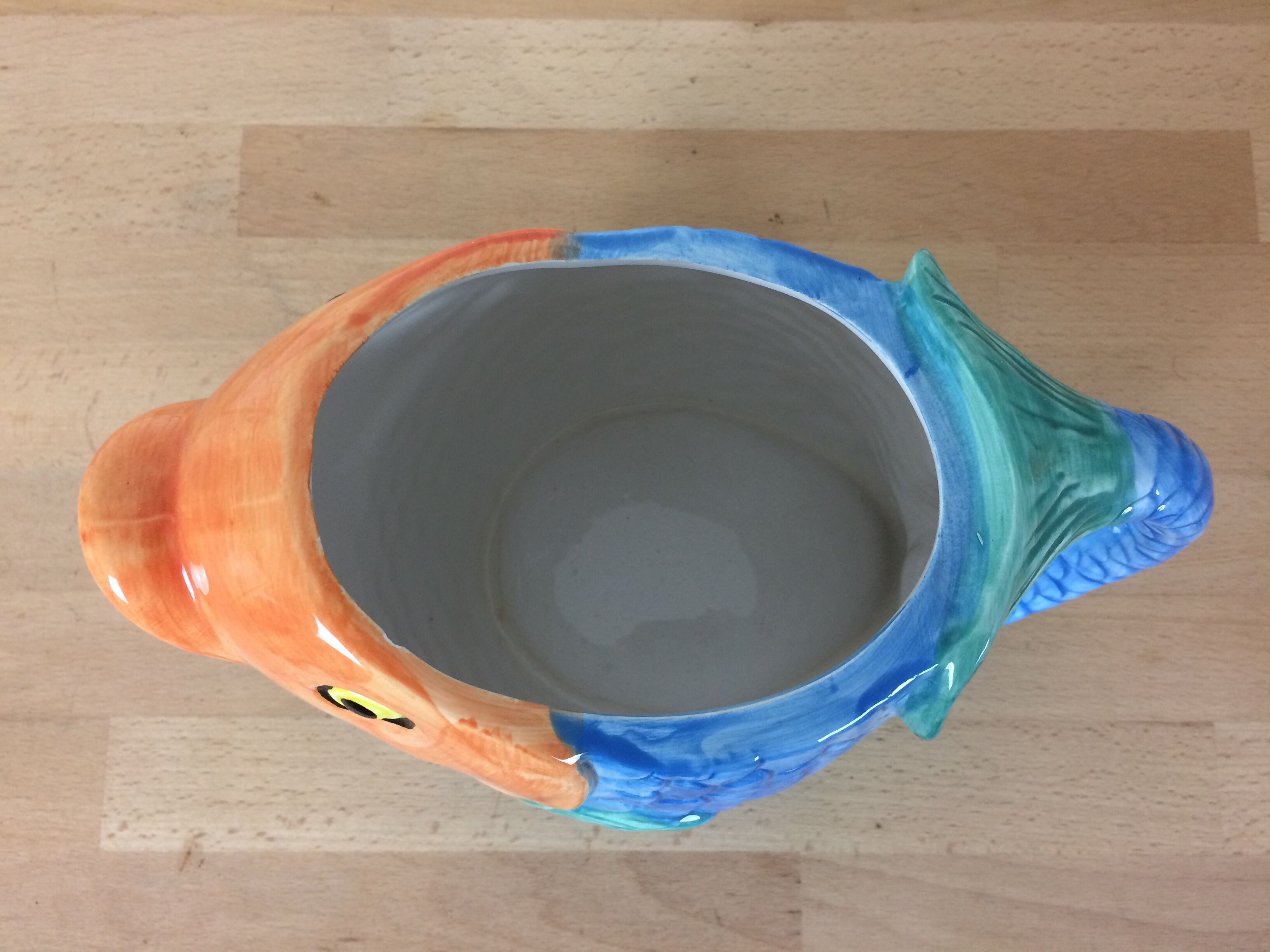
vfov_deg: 48.2
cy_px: 476
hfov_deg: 61.7
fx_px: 1064
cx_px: 635
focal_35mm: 29
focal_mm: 4.15
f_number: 2.2
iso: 80
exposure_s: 1/33
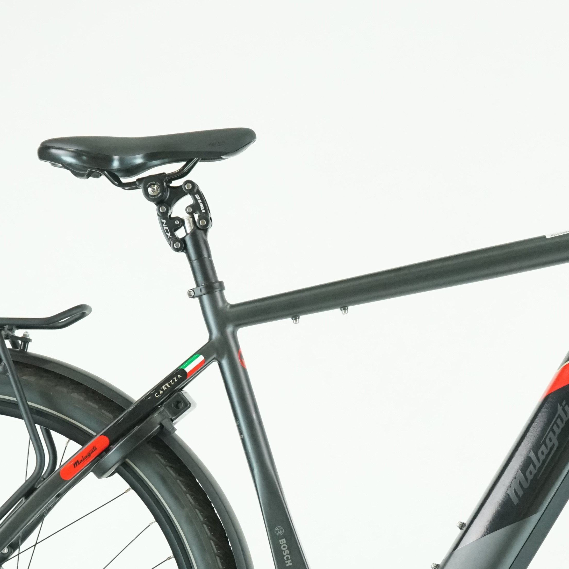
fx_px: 2418
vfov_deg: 13.4
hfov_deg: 13.4
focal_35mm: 130
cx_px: 419
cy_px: 451
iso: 2500
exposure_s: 1/200
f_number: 5.6
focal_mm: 56
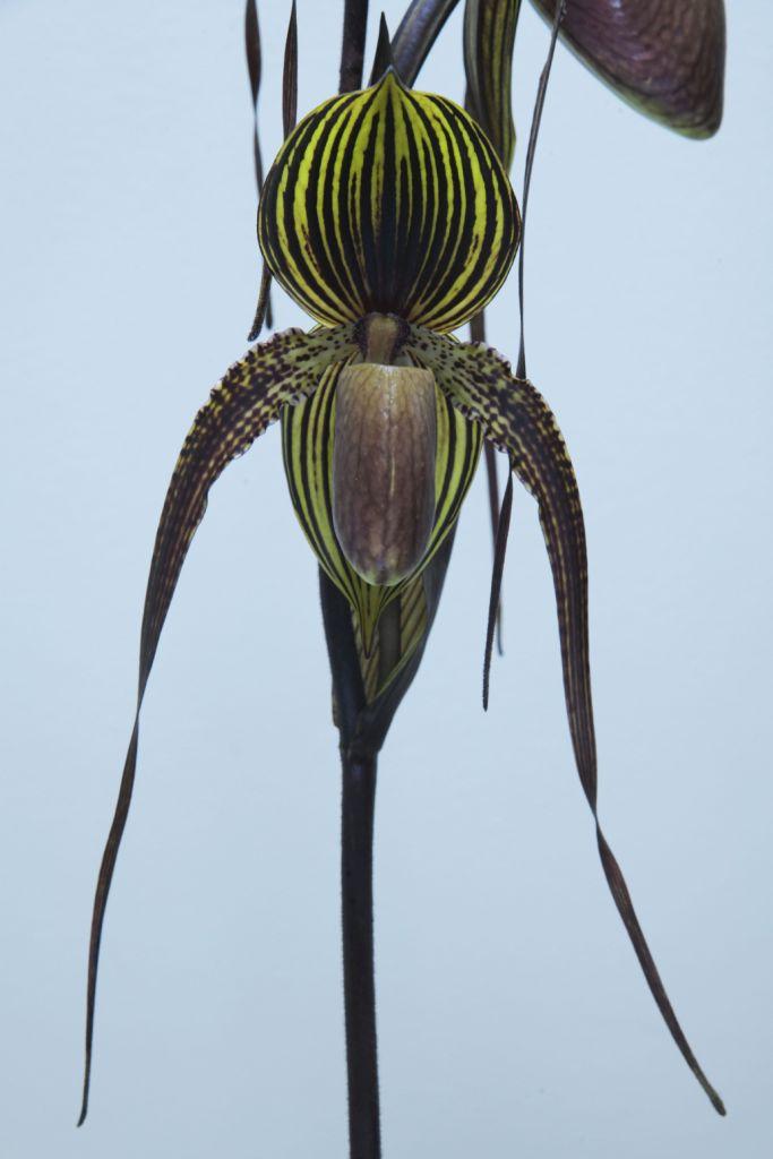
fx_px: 3863
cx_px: 386
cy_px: 580
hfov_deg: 11.4
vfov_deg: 17.1
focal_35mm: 120
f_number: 16
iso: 1600
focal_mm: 120
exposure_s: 1/10
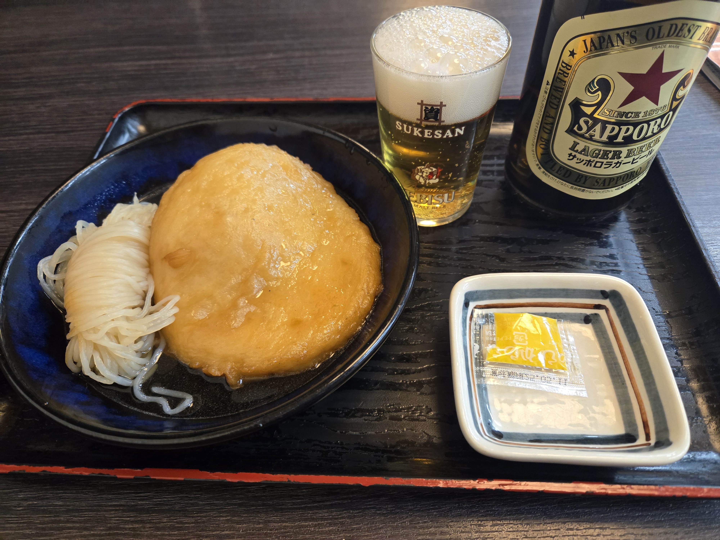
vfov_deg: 58.9
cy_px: 270
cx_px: 360
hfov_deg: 73.9
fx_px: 478
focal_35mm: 23
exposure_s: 1/120
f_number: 1.8
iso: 500
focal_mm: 5.4
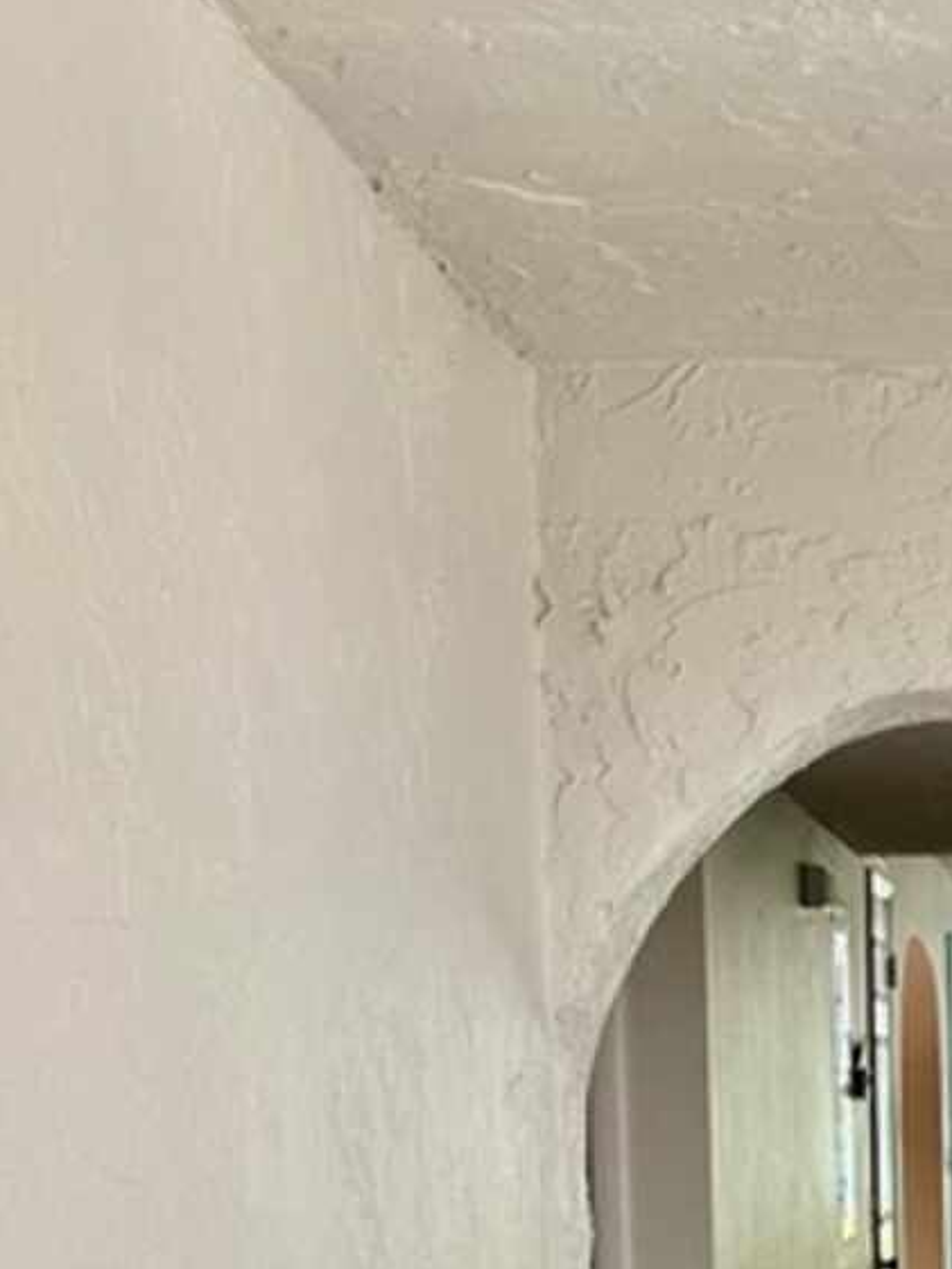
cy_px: 1249
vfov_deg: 25.4
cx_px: 1210
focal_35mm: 73
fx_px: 2676
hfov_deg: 18.8
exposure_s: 1/491
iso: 80
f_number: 1.78
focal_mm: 6.76
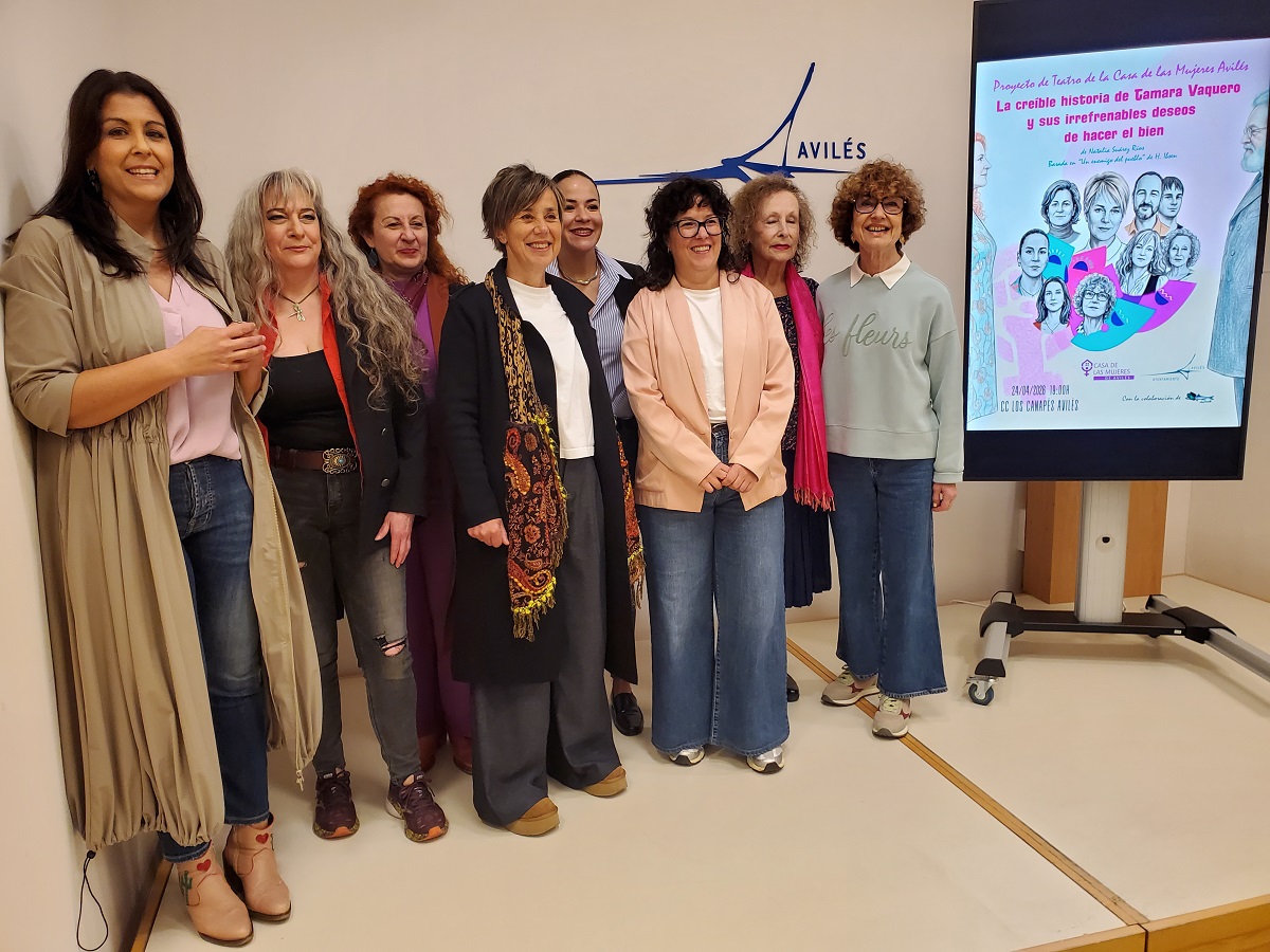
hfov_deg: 67.3
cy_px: 476
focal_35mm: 26
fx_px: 954
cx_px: 635
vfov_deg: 53.1
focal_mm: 4.3
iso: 320
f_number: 2.4
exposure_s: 1/100
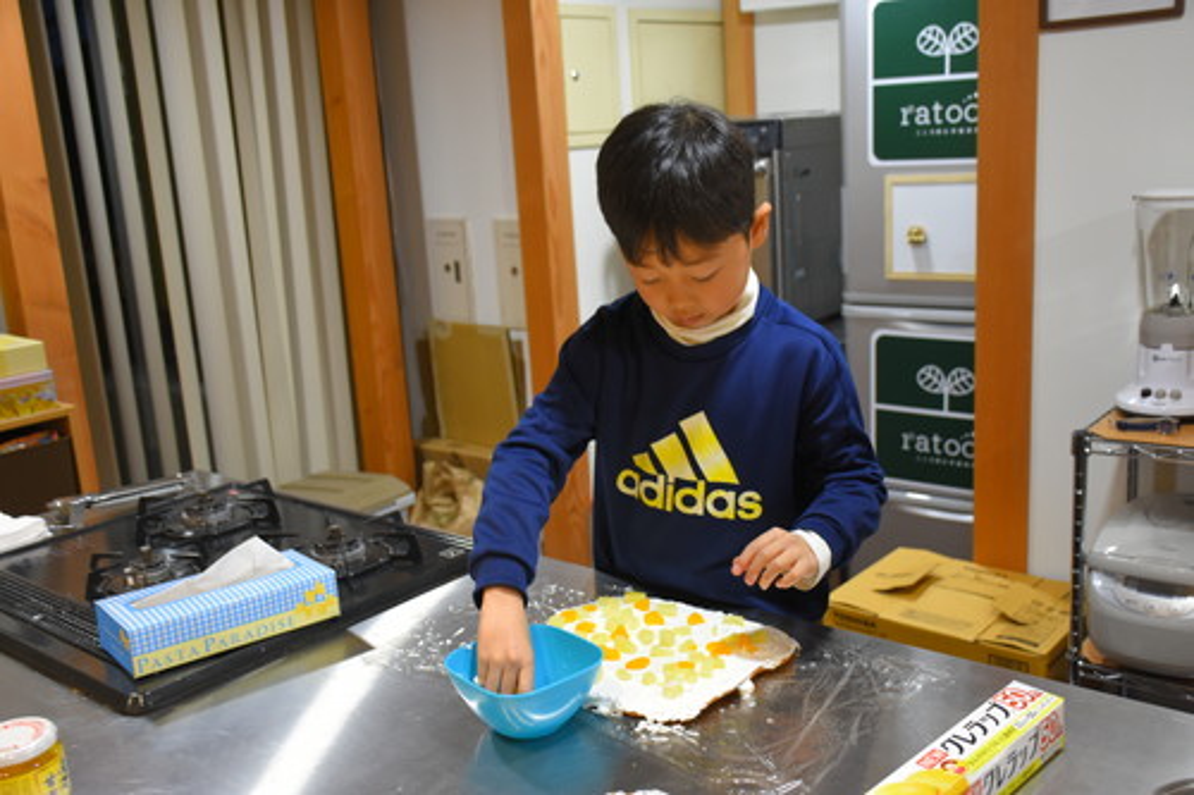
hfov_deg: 53.1
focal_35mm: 36
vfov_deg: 36.8
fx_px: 1194
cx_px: 597
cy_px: 398
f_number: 3.8
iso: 1000
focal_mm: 24
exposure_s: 1/50
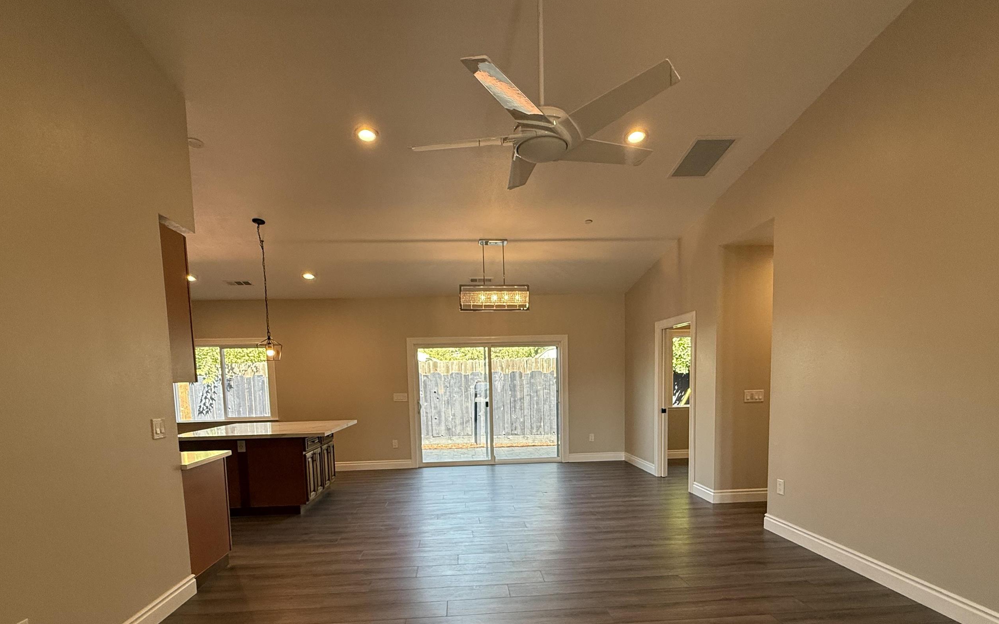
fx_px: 490
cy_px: 423
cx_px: 495
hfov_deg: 91.1
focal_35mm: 18
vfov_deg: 63.1
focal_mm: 2.22
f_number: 2.2
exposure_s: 1/120
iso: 160
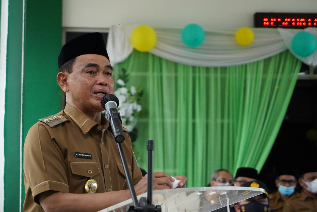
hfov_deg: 25.0
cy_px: 92
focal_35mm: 81
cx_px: 126
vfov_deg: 16.9
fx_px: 714
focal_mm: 64
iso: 8000
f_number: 4
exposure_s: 1/8000
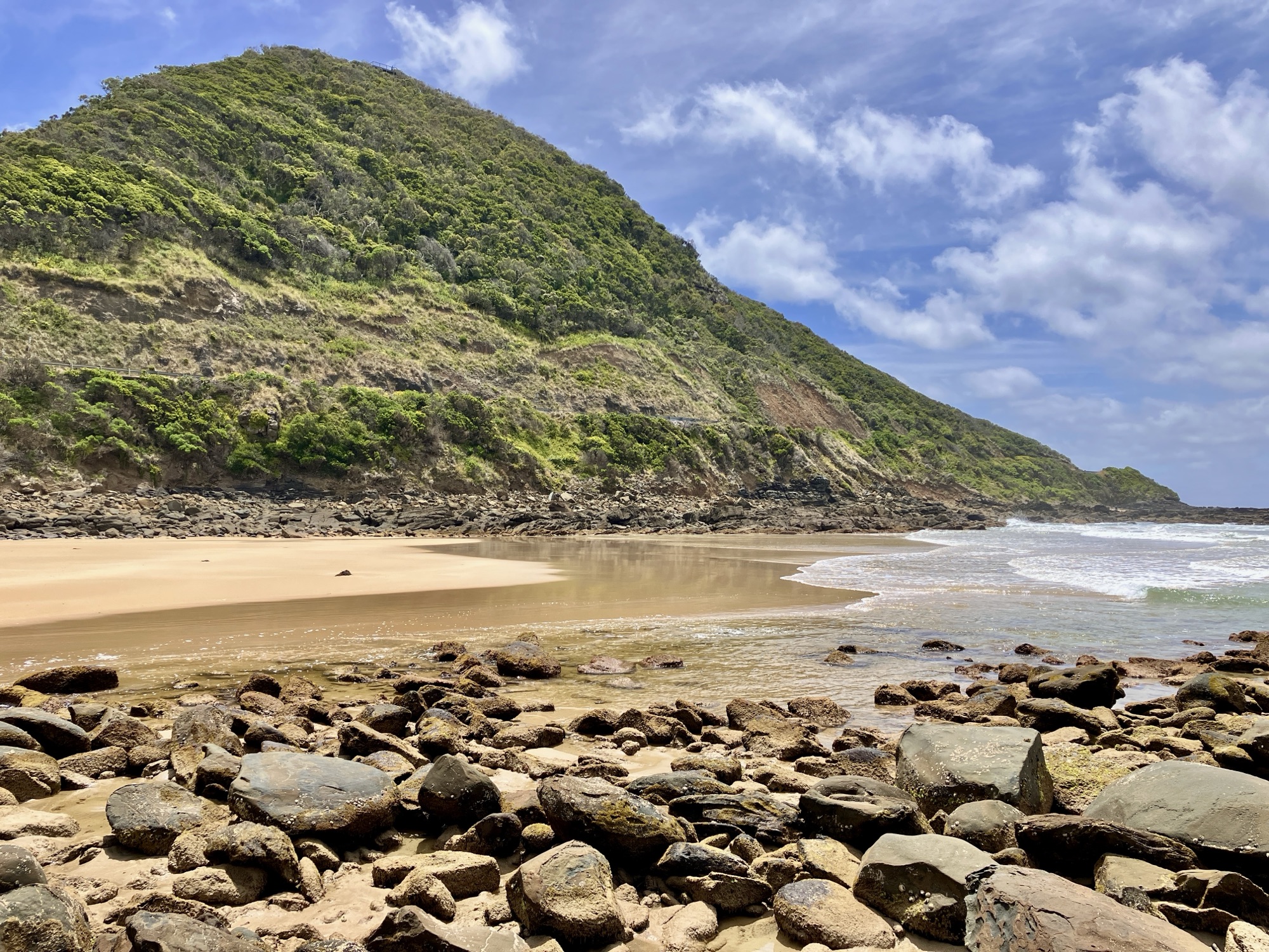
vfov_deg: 49.7
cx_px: 634
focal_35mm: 28
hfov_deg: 63.4
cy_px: 476
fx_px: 1026
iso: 32
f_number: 1.8
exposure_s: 1/2857
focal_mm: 3.99
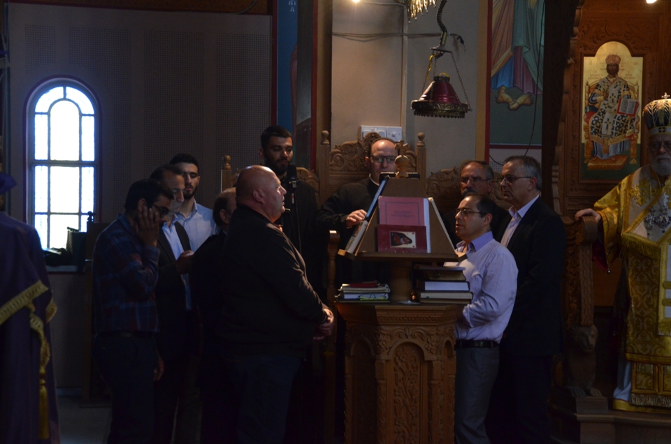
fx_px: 1451
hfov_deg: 26.0
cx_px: 336
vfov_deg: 17.4
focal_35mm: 78
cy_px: 222
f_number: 5
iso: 2000
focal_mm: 52
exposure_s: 1/50
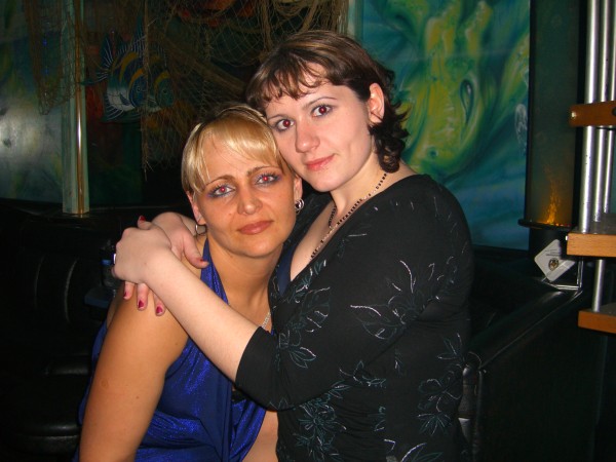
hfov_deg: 49.0
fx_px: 676
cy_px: 231
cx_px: 308
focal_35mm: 38
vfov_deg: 37.7
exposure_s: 1/60
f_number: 2.8
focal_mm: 7.9
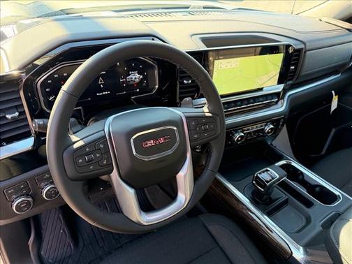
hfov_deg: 71.6
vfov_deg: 56.8
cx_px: 176
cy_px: 132
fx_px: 244
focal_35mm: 24
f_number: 1.78
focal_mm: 6.76
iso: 200
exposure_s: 1/166
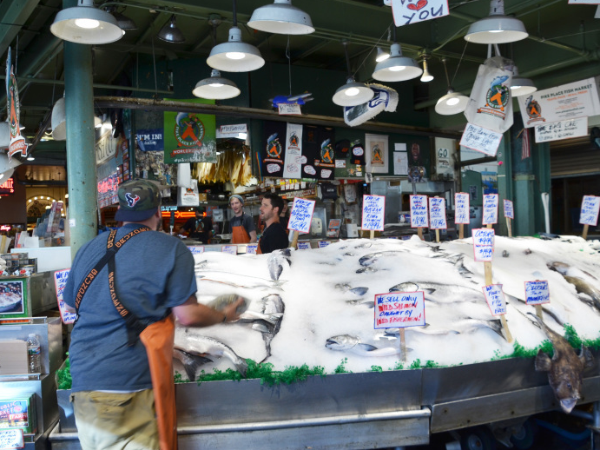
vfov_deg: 46.8
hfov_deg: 59.9
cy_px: 225
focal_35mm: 30
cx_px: 322
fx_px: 520
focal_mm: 18
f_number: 5.6
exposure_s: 1/125
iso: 280
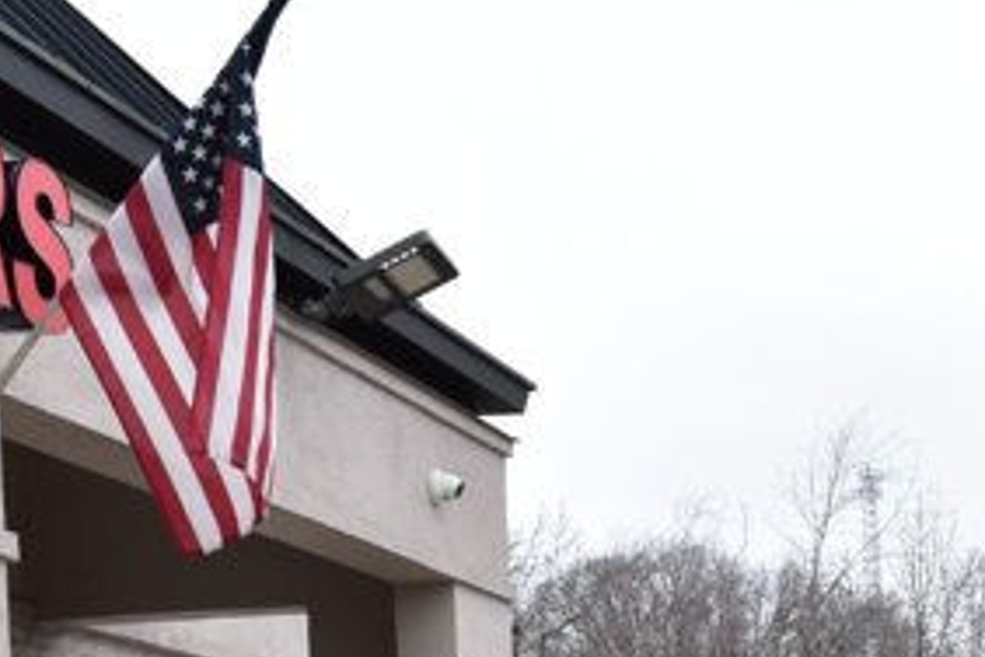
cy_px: 1146
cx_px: 1243
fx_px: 2982
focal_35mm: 109
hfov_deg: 17.7
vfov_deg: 11.7
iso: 400
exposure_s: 1/100
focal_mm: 20
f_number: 9
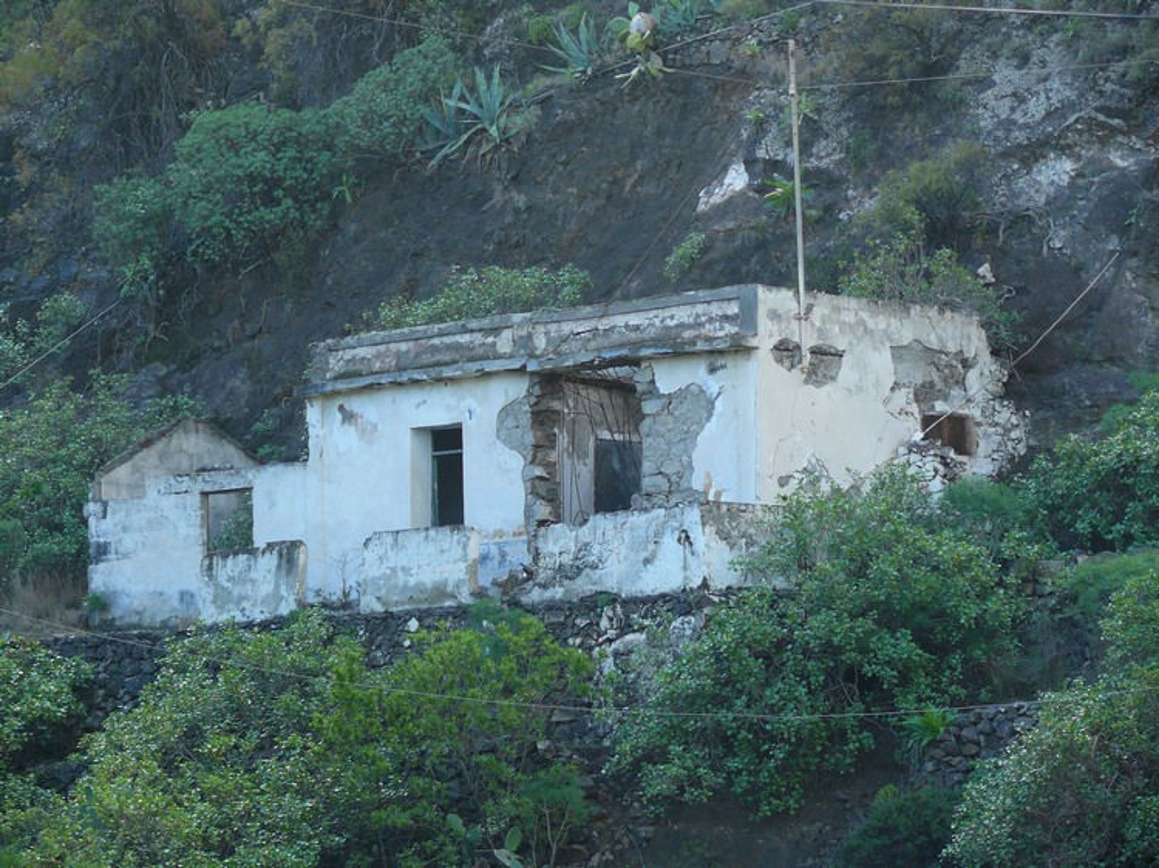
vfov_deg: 9.9
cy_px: 434
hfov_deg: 13.2
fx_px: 5021
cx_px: 580
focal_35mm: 150
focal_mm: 31.8
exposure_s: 1/60
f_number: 3.6
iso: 100
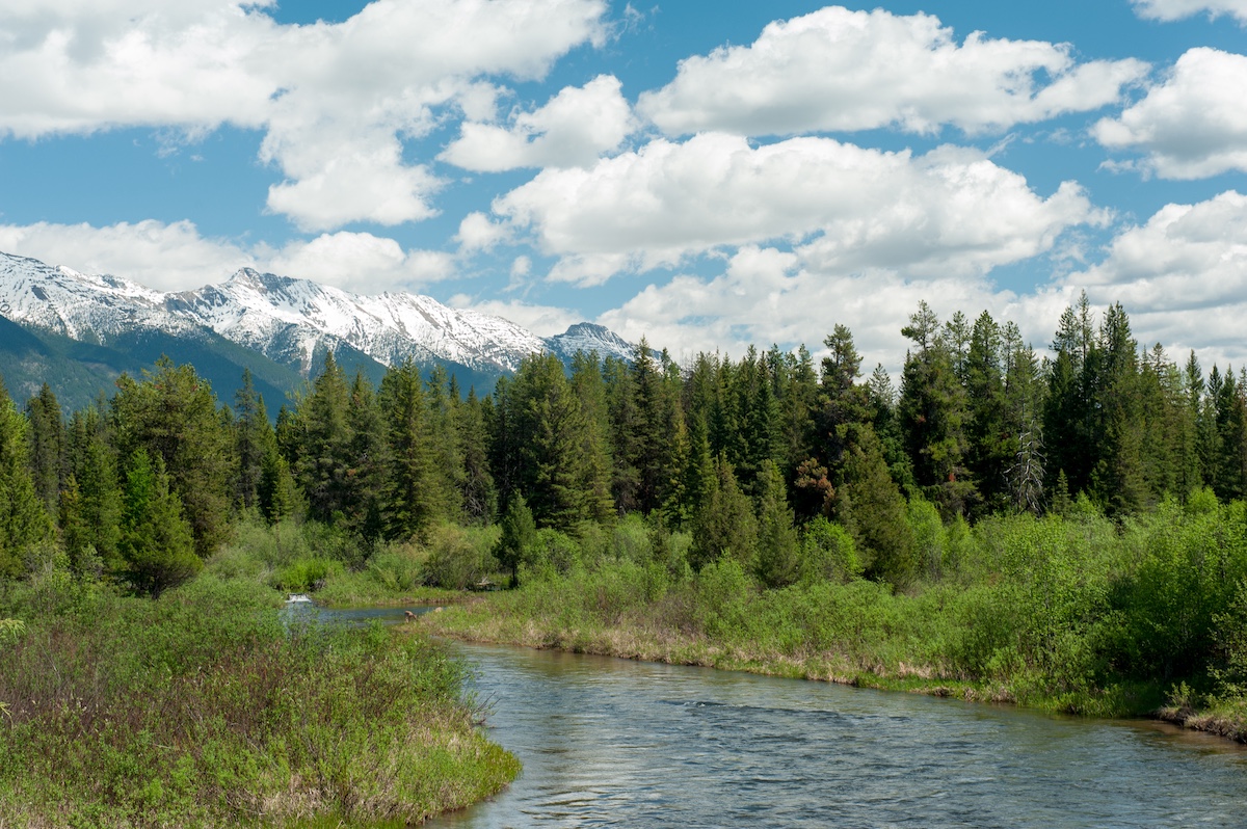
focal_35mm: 70
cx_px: 624
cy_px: 414
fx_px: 2423
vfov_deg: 19.4
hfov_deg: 28.9
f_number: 9
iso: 400
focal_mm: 70
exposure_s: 1/60
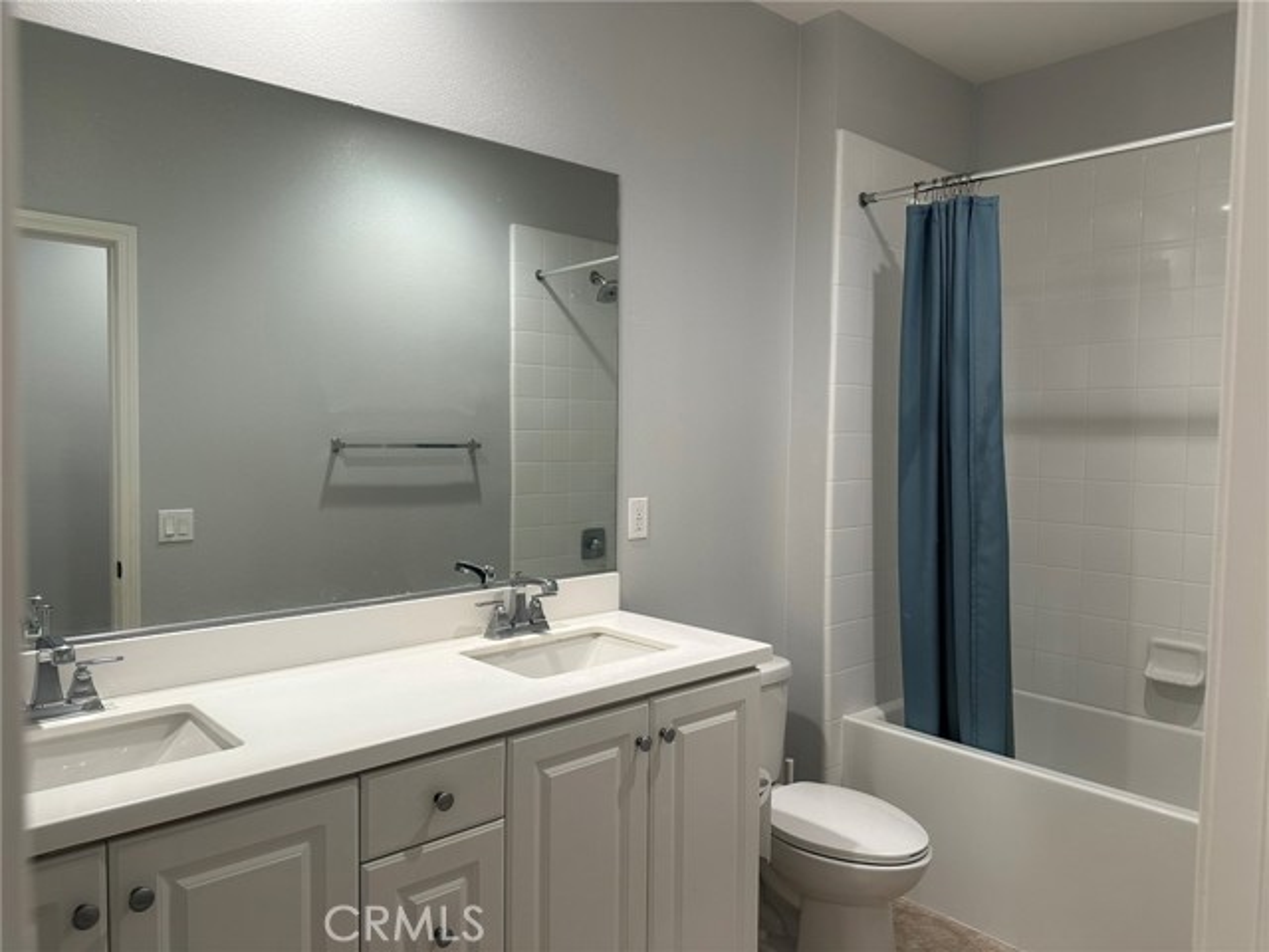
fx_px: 880
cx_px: 634
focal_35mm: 24
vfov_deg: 56.8
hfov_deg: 71.6
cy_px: 476
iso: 160
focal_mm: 6.86
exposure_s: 1/120
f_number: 1.78
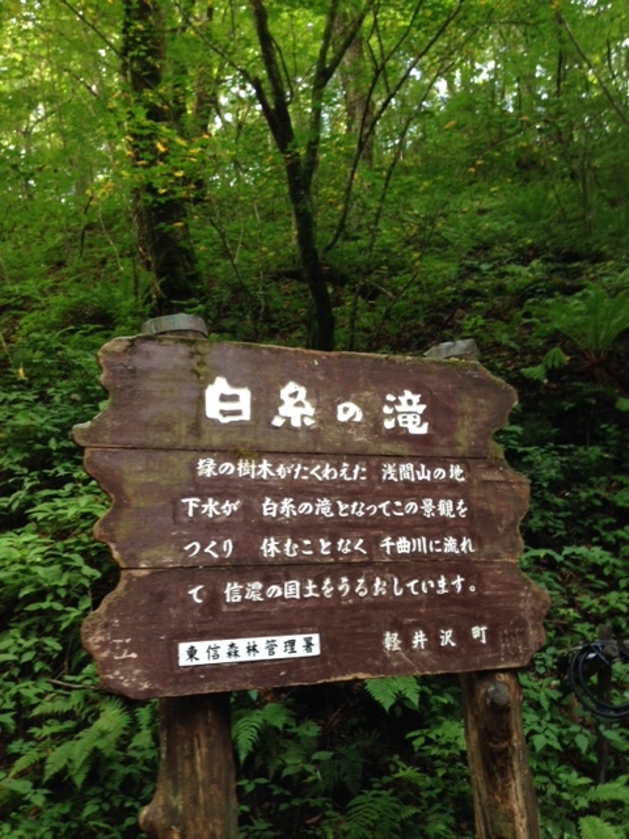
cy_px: 420
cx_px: 314
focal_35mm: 33
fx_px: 800
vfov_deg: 55.4
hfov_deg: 42.9
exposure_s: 1/20
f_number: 2.4
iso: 50
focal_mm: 4.12
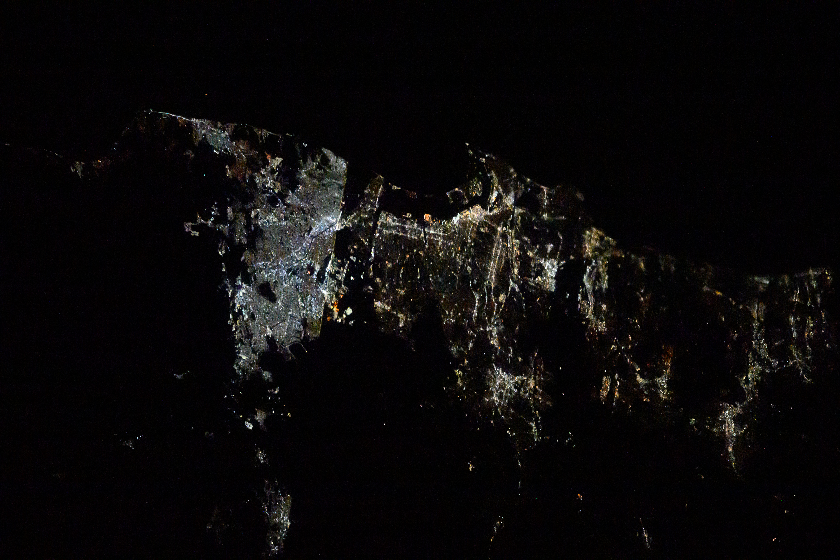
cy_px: 280
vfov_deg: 6.9
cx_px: 420
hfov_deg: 10.3
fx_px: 4666
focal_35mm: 200
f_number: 2
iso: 25600
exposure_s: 1/250
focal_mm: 200
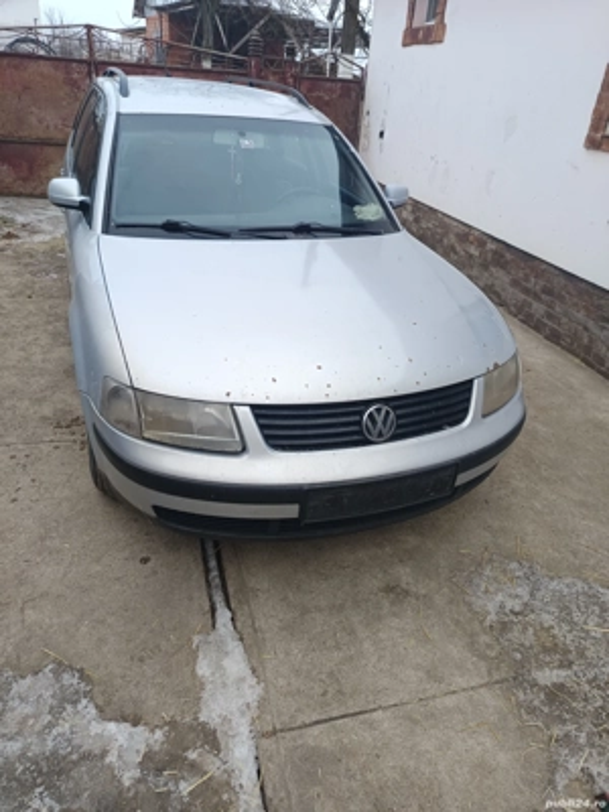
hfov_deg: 56.8
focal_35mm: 24
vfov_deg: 71.6
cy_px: 406
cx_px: 304
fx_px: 563
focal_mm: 5.31
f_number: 1.7
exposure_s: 1/100
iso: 98
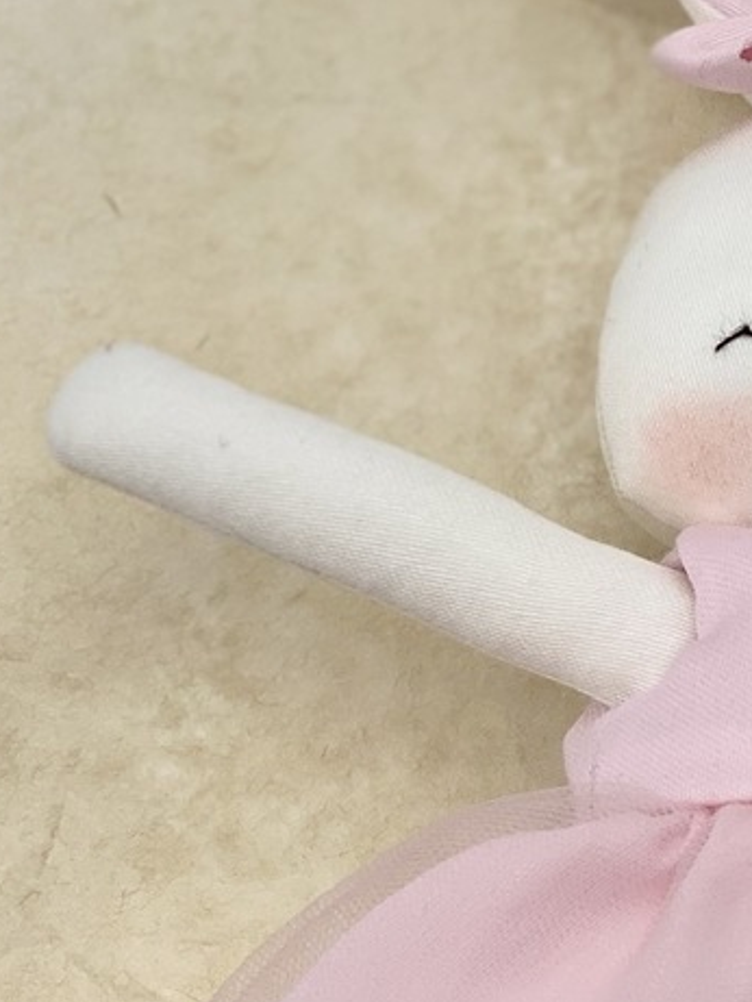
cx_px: 943
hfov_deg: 9.5
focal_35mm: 154
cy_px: 849
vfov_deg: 12.7
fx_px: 4459
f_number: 2
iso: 20
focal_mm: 6
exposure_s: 1/516
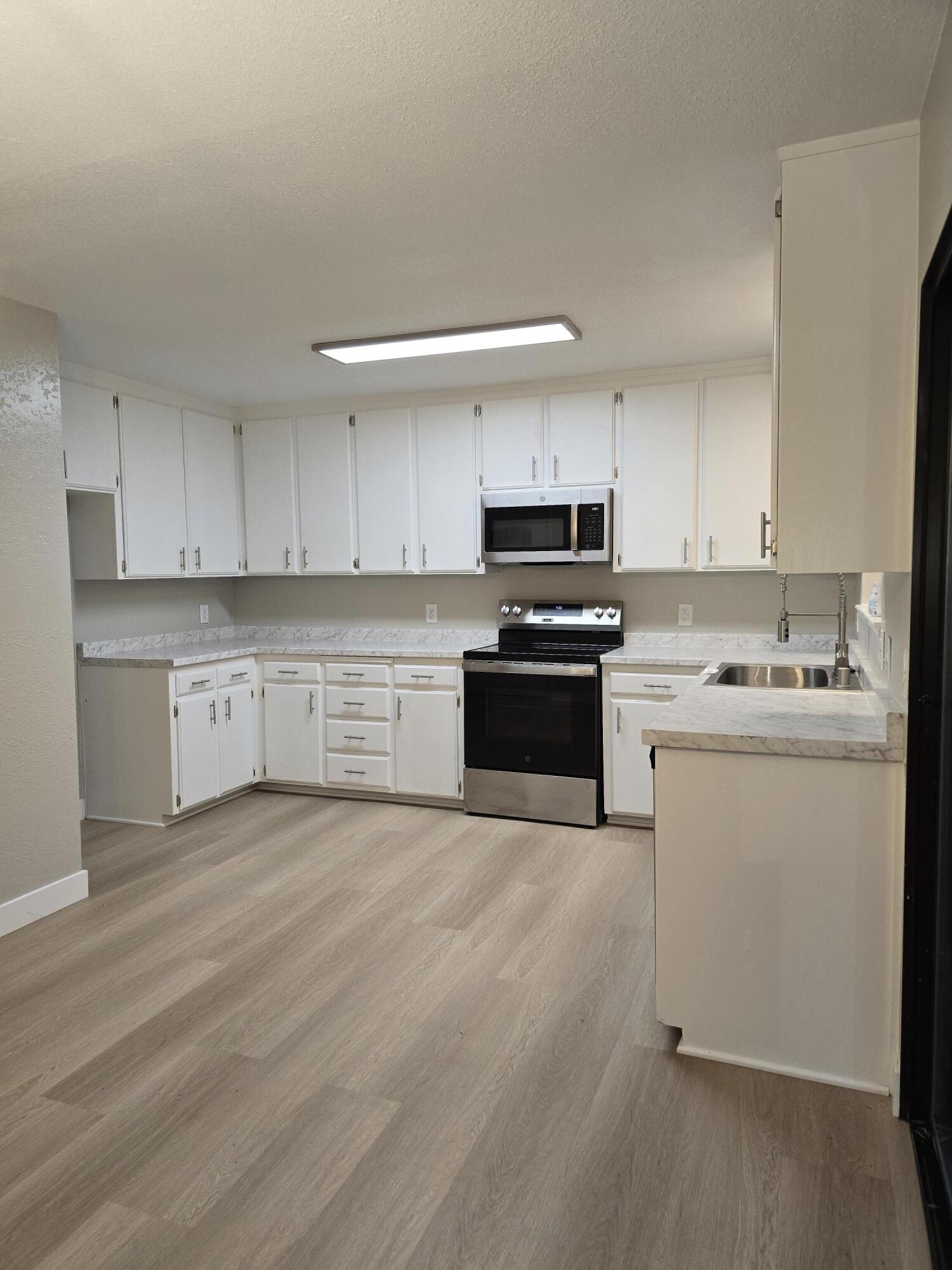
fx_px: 843
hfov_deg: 58.9
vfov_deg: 73.9
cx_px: 476
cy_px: 635
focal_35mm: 23
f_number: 1.7
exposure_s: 1/60
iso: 64
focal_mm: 6.3
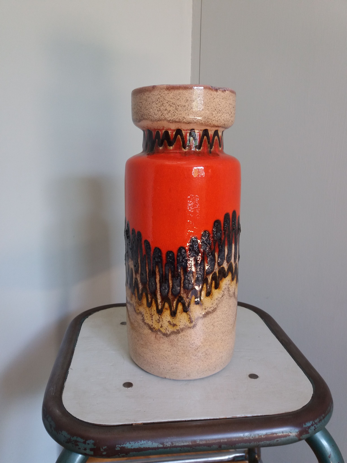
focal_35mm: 28
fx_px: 374
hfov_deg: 49.7
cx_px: 174
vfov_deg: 63.4
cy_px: 232
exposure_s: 1/33
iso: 64
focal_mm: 3.7
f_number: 1.9
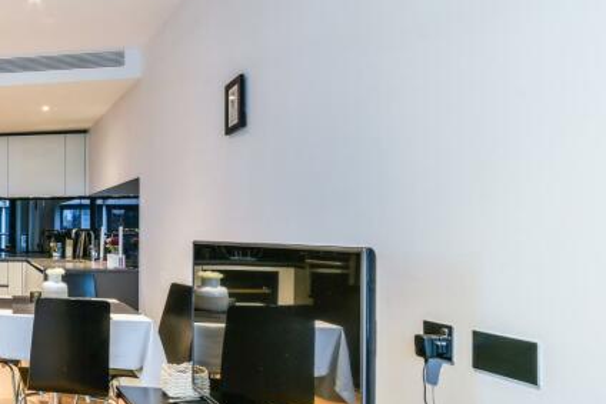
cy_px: 191
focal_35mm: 29
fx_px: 488
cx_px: -103
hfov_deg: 43.5
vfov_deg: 45.0
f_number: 16
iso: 200
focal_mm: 12
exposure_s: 1
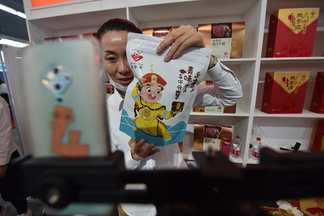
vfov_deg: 81.2
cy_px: 108
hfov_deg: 104.3
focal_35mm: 14
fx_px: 126
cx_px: 162
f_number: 4
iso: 800
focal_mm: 14
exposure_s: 1/160
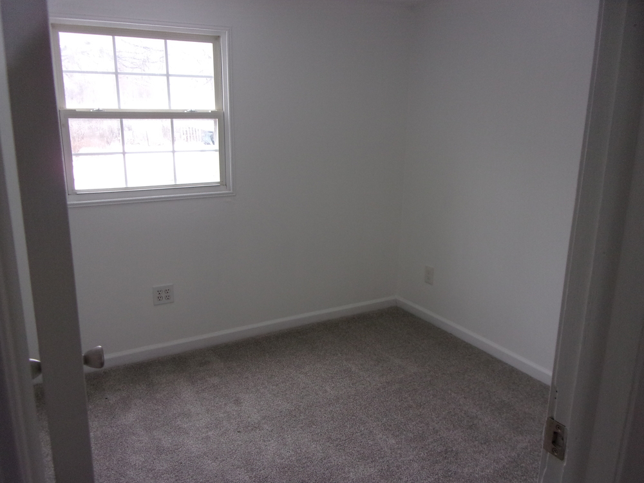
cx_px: 322
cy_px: 242
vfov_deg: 49.7
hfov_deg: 63.4
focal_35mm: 28
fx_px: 521
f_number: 3.9
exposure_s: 1/34
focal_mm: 5.1
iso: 171
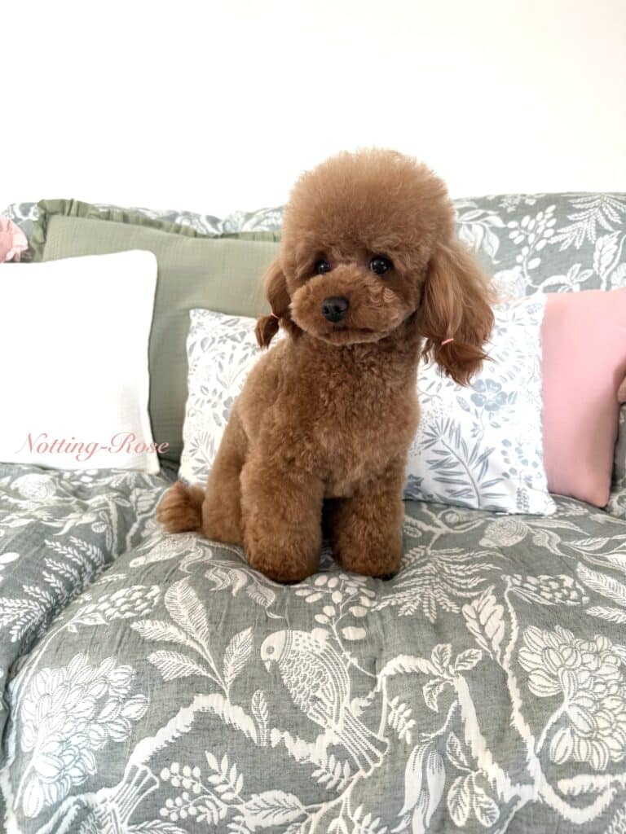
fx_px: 579
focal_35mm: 24
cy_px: 417
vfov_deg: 71.6
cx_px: 313
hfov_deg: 56.8
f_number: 1.78
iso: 200
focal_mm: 6.76
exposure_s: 1/79
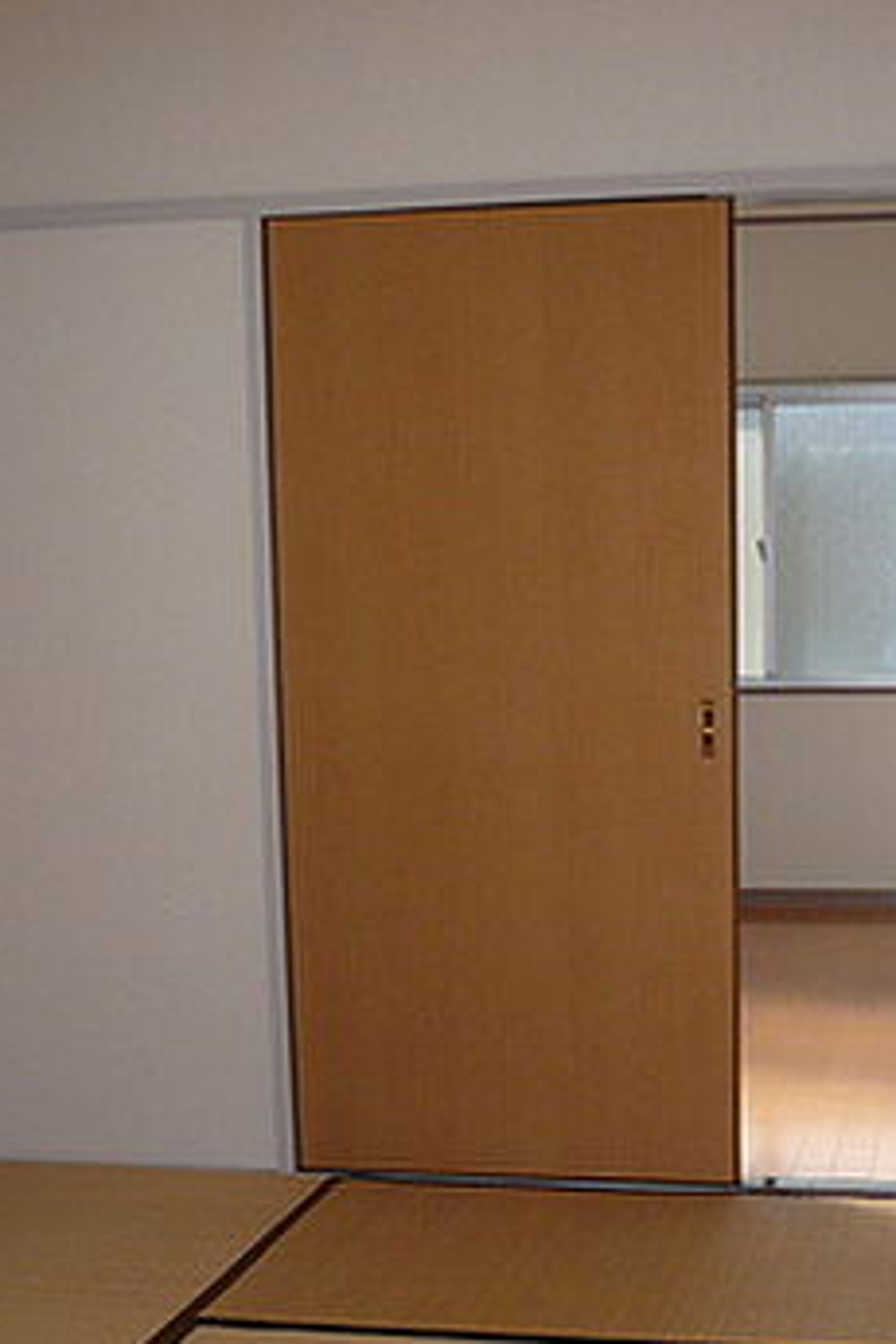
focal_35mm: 54
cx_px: 662
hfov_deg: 24.8
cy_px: 919
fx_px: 2016
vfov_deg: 36.4
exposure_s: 1/500
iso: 100
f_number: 2.8
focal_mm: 4.6
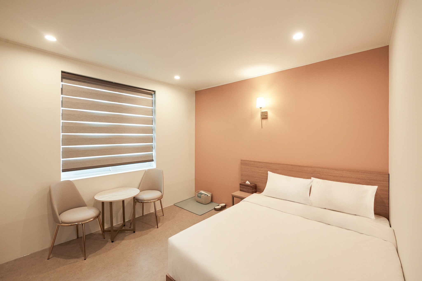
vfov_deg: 77.3
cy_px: 140
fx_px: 176
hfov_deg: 100.4
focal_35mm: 15
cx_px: 211
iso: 1600
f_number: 5.6
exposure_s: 1/60
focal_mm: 15
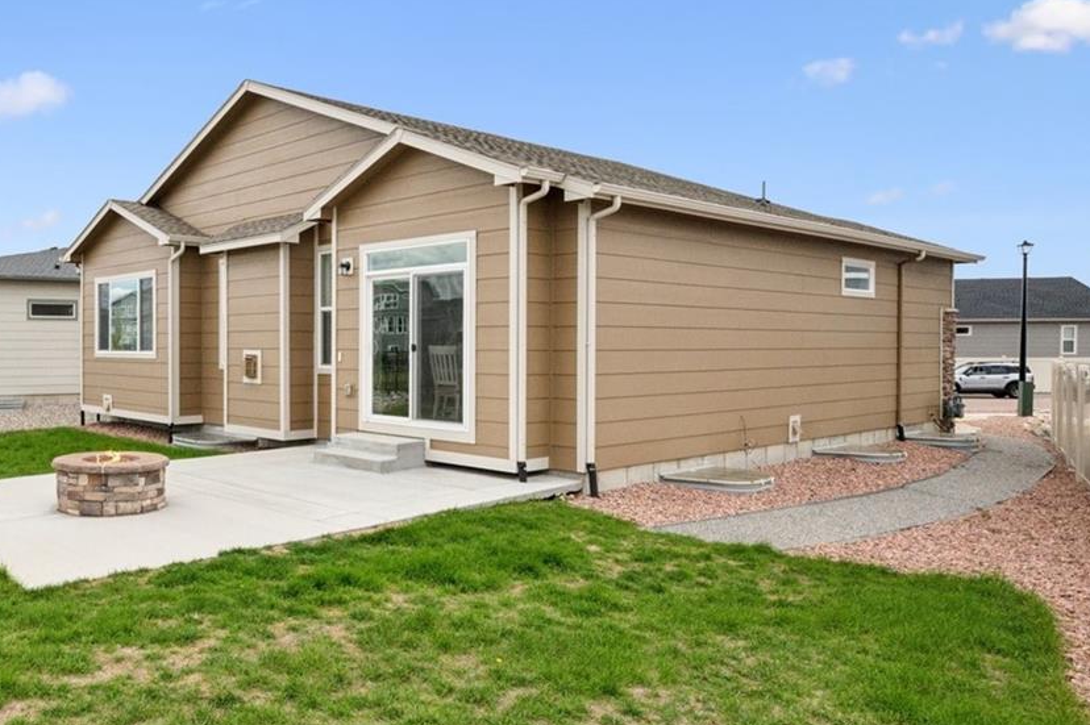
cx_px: 244
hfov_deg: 59.5
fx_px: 877
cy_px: 338
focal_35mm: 29
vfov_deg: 44.9
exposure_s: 1/640
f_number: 11
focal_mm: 15
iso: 800
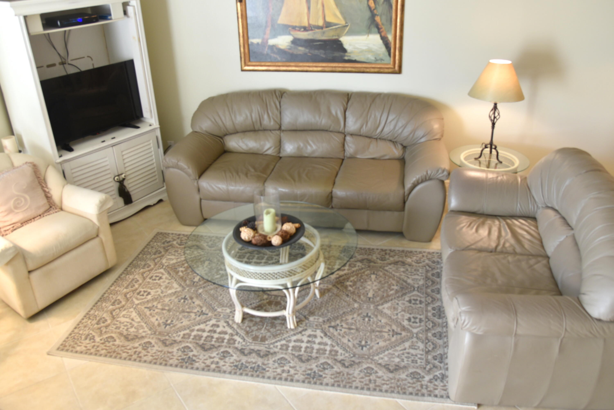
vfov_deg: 53.2
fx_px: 409
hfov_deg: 73.7
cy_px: 205
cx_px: 307
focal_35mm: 24
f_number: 4
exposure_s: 1/60
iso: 560
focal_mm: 24
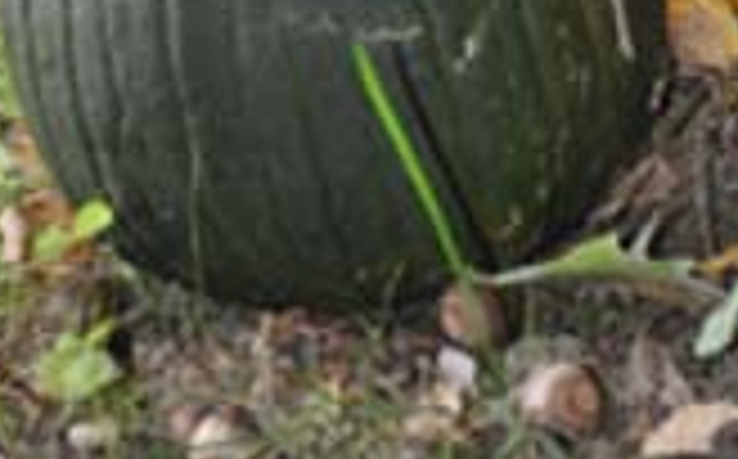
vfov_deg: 6.2
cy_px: -351
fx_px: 4122
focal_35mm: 205
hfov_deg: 10.2
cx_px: 385
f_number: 5.6
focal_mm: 55
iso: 800
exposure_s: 1/30
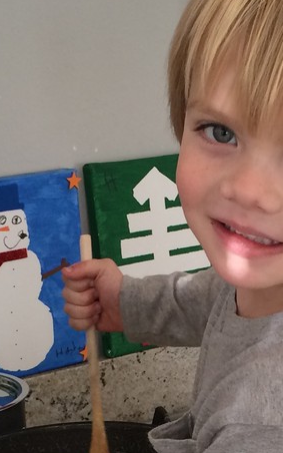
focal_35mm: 90
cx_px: 253
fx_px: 1113
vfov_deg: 22.4
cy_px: 425
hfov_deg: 14.4
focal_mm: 4.15
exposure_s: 1/30
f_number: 2.2
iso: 40
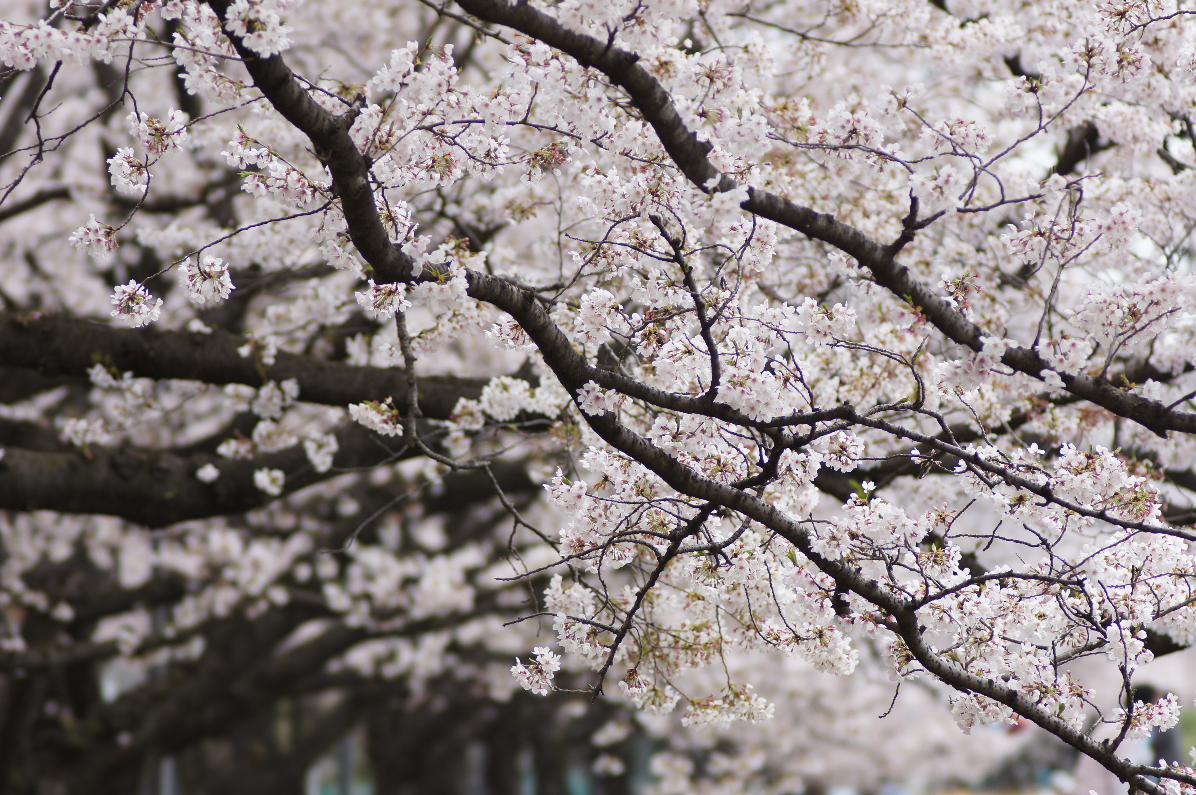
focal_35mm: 202
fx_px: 6720
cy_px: 398
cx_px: 598
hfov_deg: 10.2
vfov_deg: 6.8
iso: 100
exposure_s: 1/320
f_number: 5
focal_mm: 135
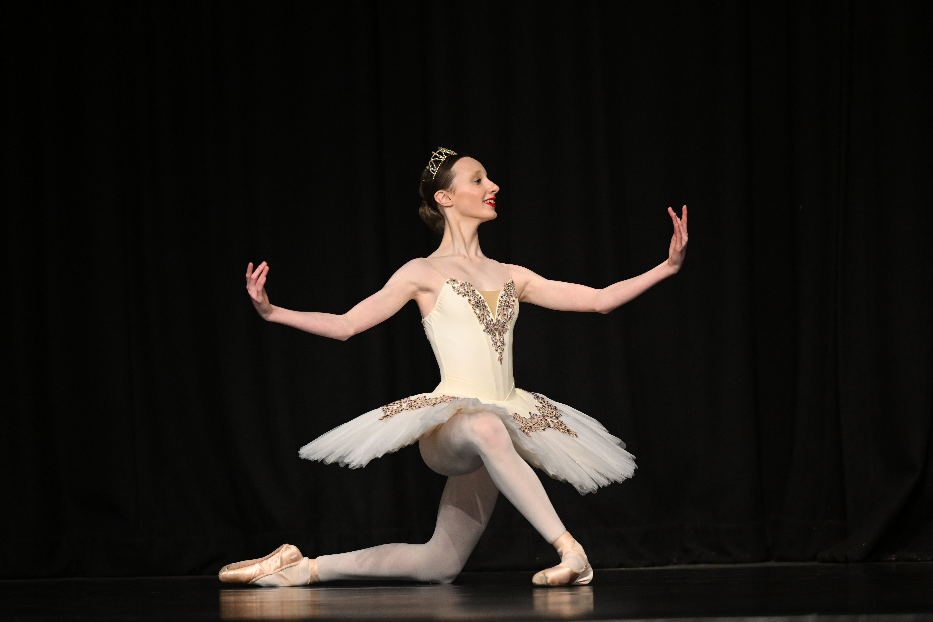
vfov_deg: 4.6
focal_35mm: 300
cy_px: 311
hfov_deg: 6.9
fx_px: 7774
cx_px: 466
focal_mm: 300
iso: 4000
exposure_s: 1/800
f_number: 2.8
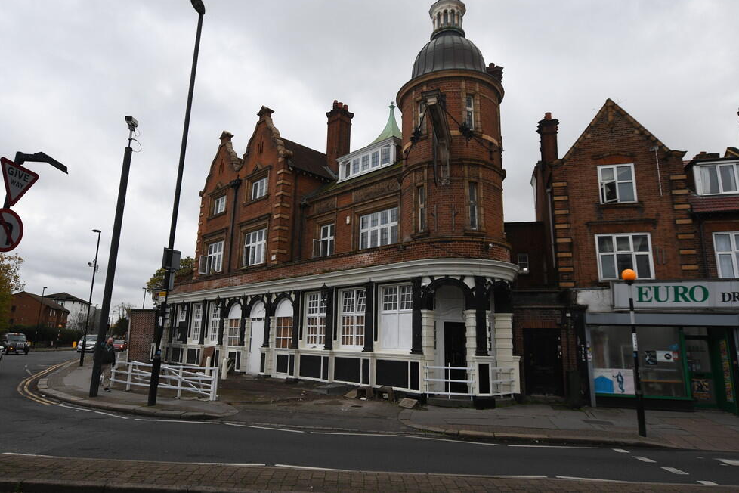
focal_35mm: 22
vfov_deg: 57.2
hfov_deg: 78.6
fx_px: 452
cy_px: 236
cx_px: 361
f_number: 5.6
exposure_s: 1/125
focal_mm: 14
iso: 100
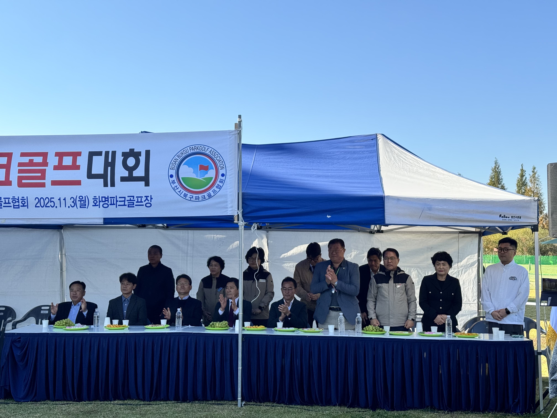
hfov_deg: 39.7
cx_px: 278
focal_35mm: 48
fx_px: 772
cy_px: 209
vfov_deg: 30.3
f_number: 1.78
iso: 64
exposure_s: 1/1560
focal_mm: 6.76
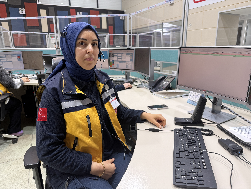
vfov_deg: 56.8
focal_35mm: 24
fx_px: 174
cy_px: 94
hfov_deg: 71.6
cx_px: 126
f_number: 1.78
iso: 160
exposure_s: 1/100
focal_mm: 6.76
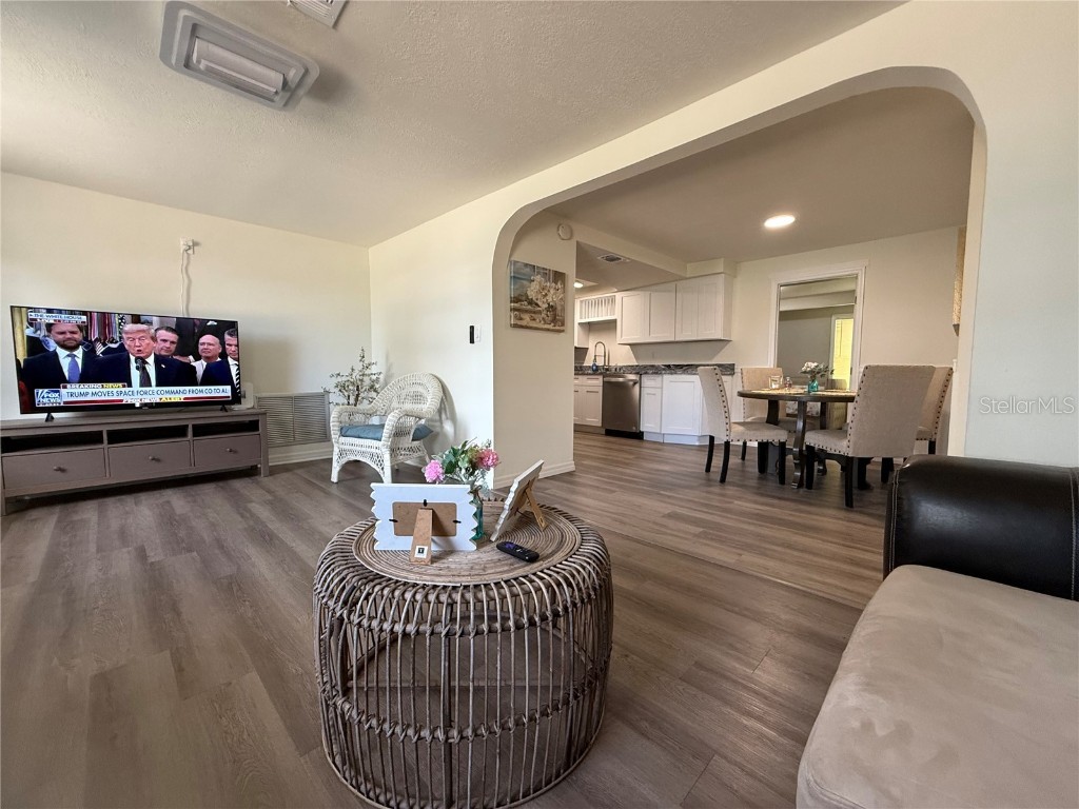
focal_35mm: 14
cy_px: 404
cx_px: 540
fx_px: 436
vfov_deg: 85.7
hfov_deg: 102.1
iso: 250
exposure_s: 1/120
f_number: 2.2
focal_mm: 2.22
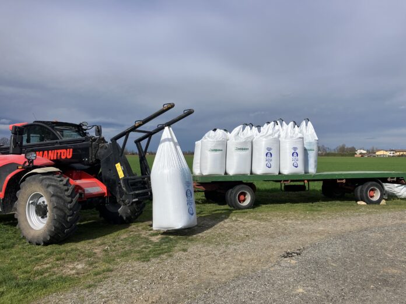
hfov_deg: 63.4
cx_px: 203
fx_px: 328
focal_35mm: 28
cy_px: 152
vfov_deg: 49.7
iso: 32
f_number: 1.8
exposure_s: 1/3472
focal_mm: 3.99
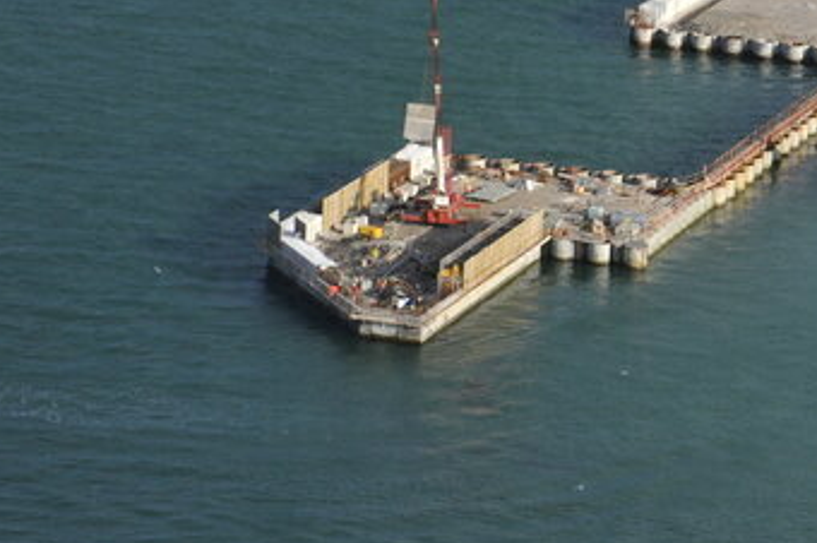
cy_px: 113
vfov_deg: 6.1
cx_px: 1069
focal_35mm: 223
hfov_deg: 9.1
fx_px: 5056
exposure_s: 1/5000
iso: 400
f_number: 3.2
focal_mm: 70
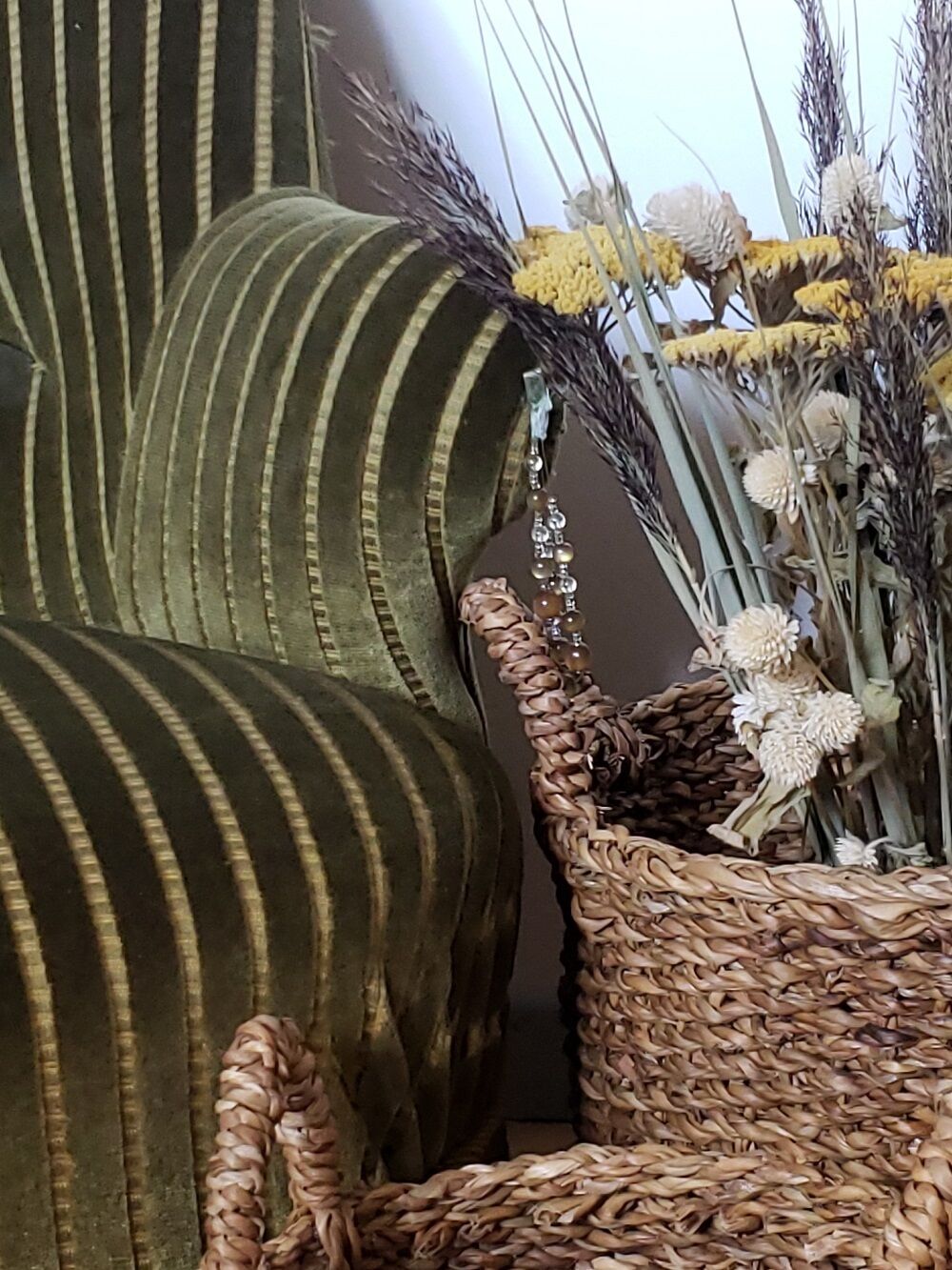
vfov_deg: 67.3
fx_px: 953
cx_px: 476
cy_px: 635
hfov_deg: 53.1
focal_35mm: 26
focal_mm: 4.3
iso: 200
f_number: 1.5
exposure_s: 1/50
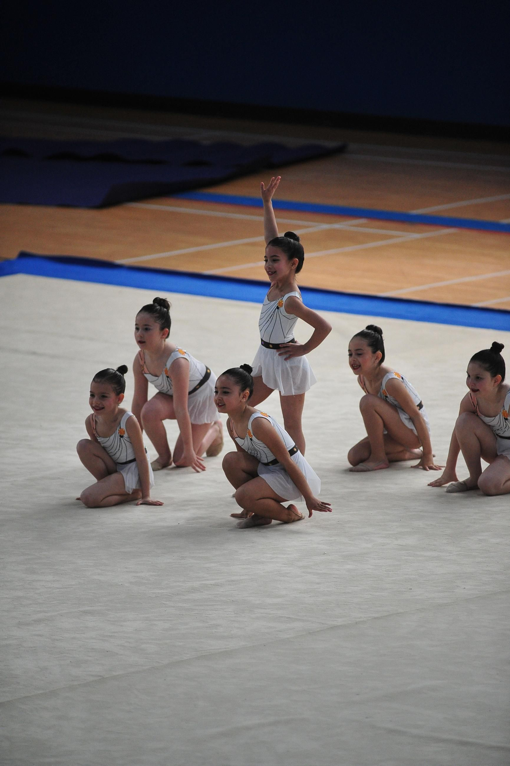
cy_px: 383
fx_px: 6380
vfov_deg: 6.9
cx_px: 255
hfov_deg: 4.6
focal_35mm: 300
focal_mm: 300
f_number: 2.8
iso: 3200
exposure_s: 1/2500
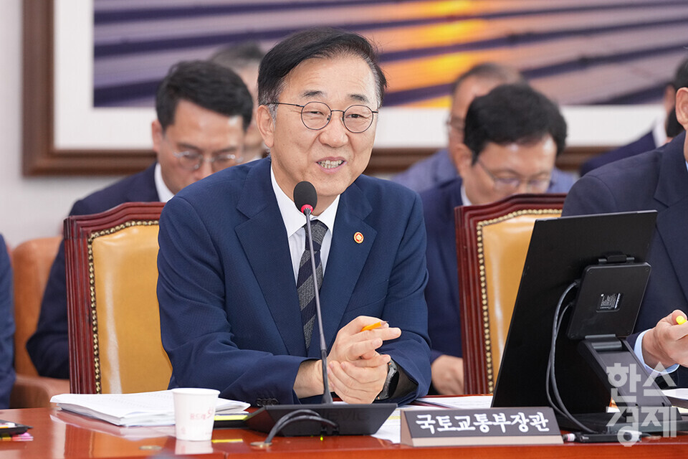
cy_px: 230
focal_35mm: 200
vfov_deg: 6.9
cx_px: 344
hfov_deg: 10.3
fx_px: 3822
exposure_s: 1/160
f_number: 4.5
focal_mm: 200
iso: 2000
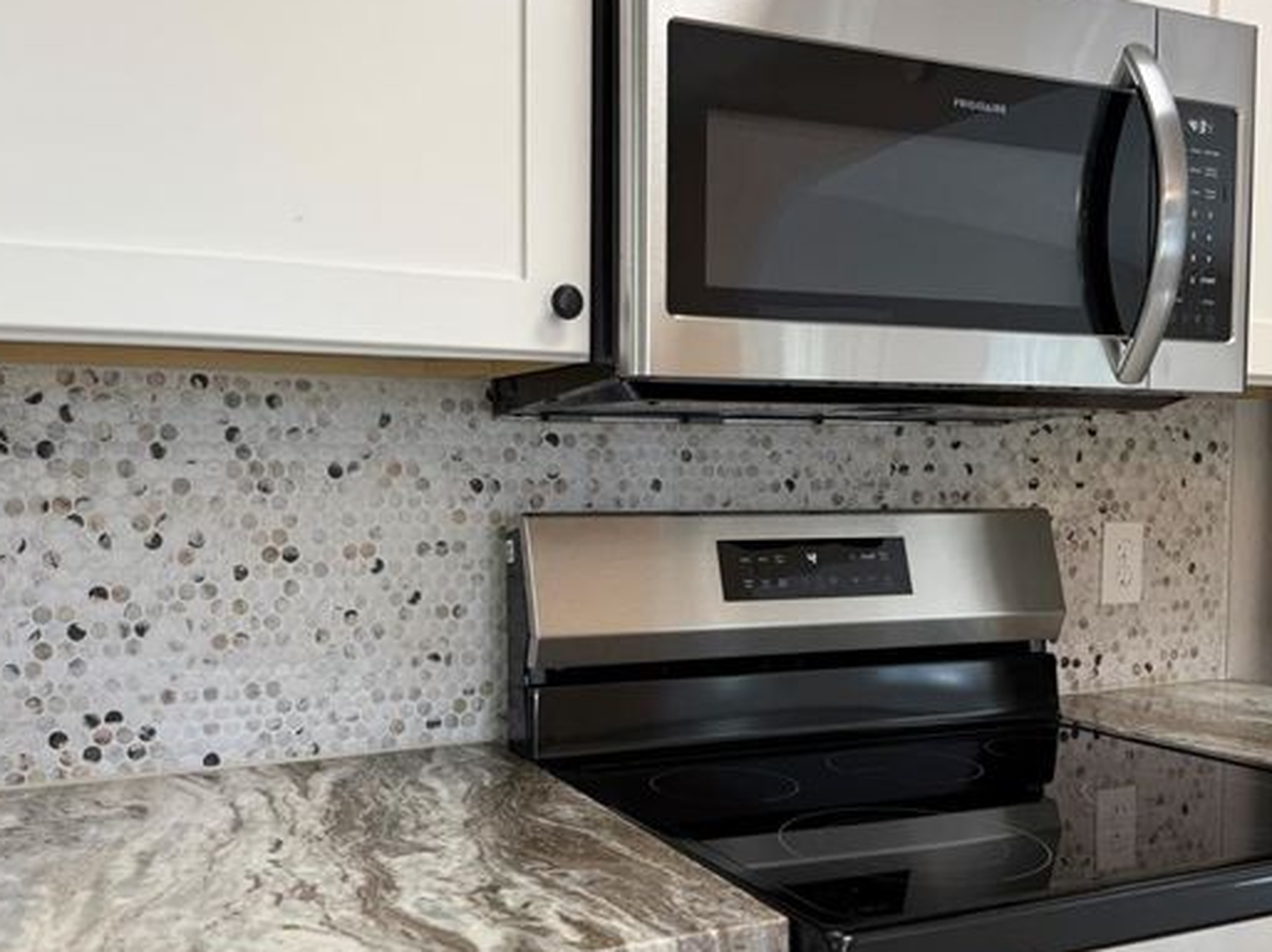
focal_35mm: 33
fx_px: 1212
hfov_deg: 55.4
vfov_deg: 42.7
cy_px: 560
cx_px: 601
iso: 100
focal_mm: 6.76
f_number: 1.78
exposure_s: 1/120
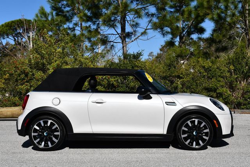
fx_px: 417
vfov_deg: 22.7
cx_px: 125
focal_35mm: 60
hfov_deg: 33.4
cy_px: 84
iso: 100
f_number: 10
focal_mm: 30
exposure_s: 1/400
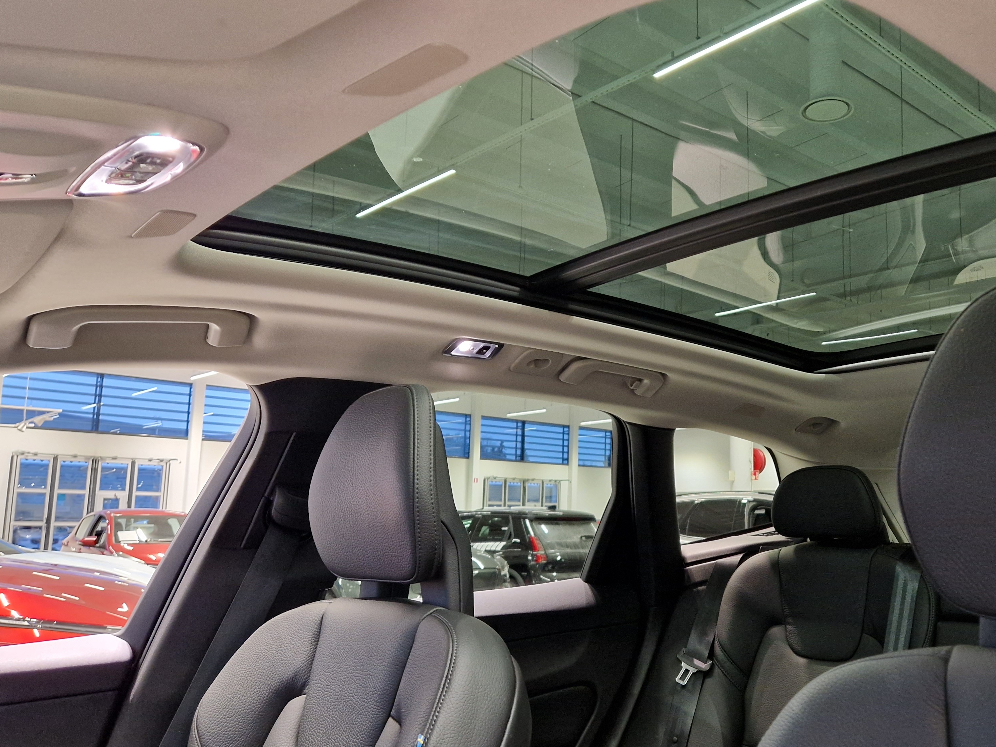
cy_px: 383
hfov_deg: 57.3
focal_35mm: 31
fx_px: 892
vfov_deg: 45.4
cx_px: 647
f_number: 1.8
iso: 500
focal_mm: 5.4
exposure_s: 1/50
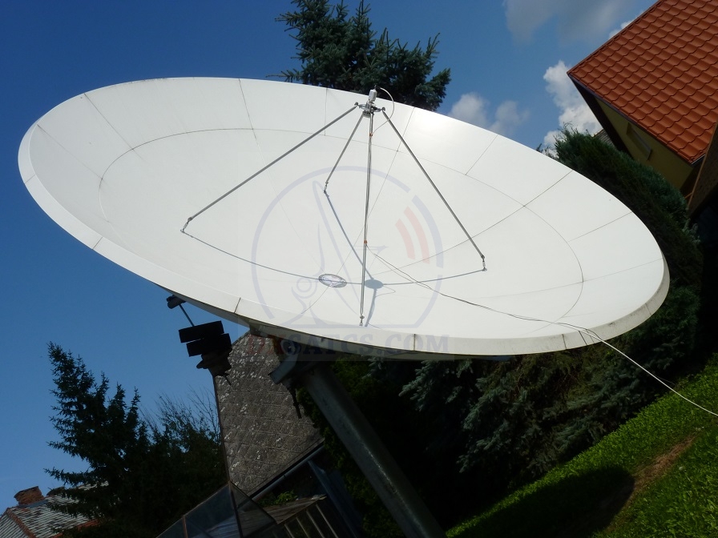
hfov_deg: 46.8
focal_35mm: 40
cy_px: 269
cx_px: 359
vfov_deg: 36.0
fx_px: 830
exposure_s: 1/500
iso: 100
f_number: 8
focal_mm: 7.1
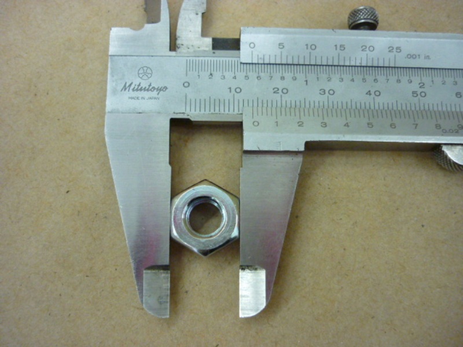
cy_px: 174
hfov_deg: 55.4
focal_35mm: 33
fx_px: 441
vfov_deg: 42.9
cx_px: 232
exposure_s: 1/20
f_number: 2.8
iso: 400
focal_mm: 5.5
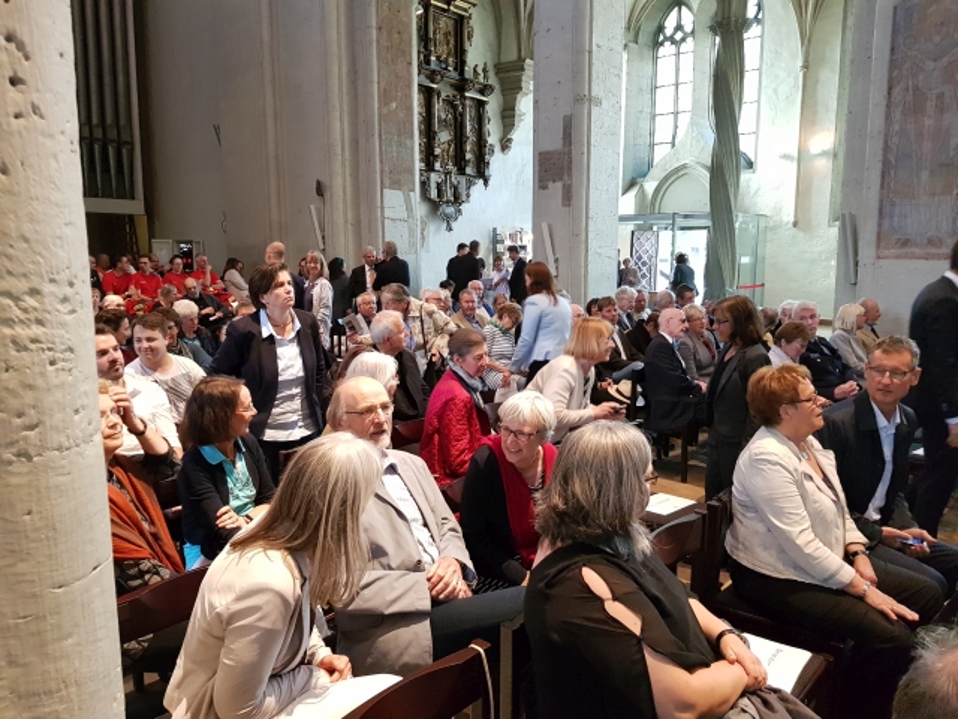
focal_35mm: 26
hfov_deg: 67.3
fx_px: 720
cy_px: 360
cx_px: 479
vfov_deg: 53.1
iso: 640
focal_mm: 4.3
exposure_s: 1/50
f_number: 1.7
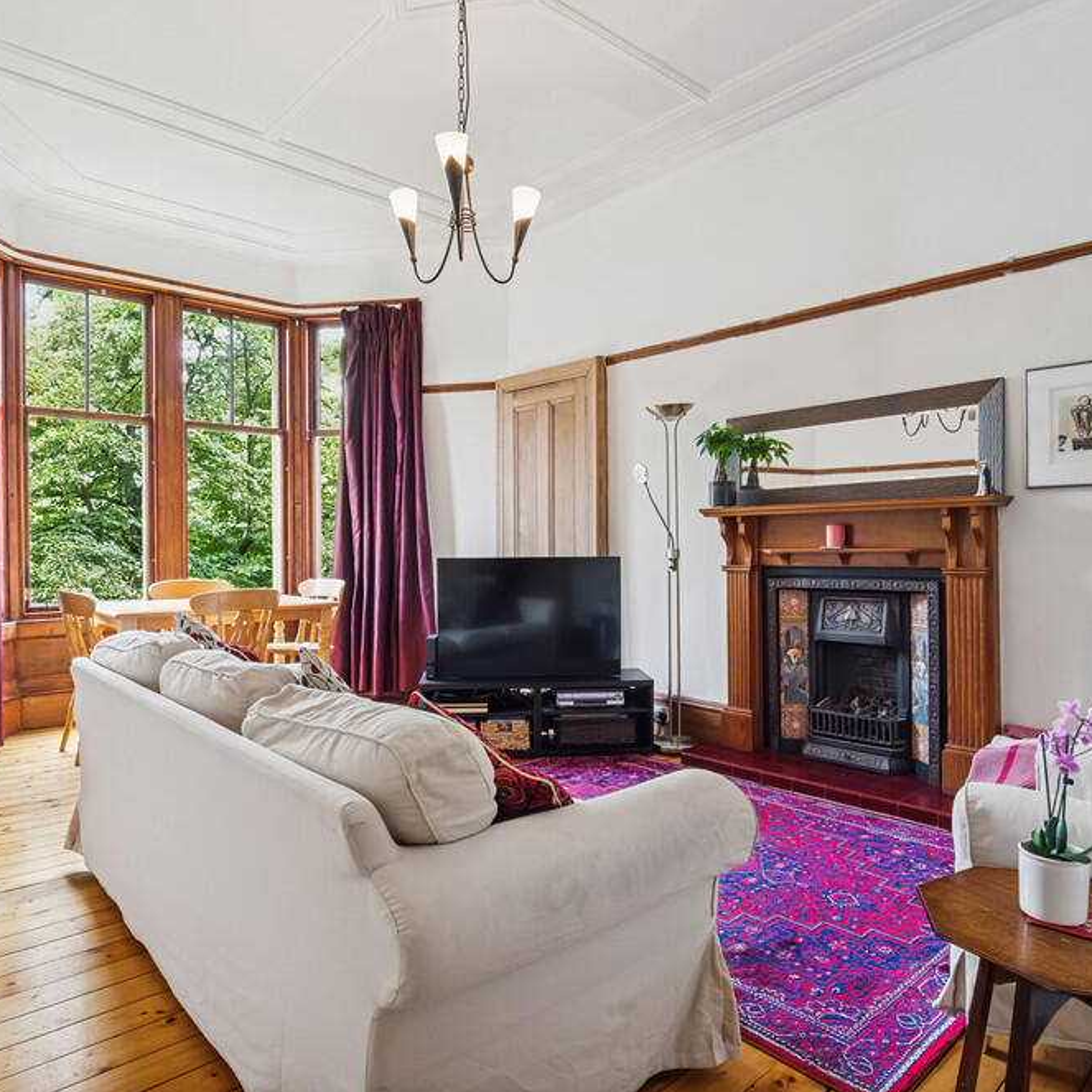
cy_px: 534
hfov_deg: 72.1
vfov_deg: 72.1
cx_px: 532
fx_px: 749
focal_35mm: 21
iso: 2500
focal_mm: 16
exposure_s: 1/50
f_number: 6.3
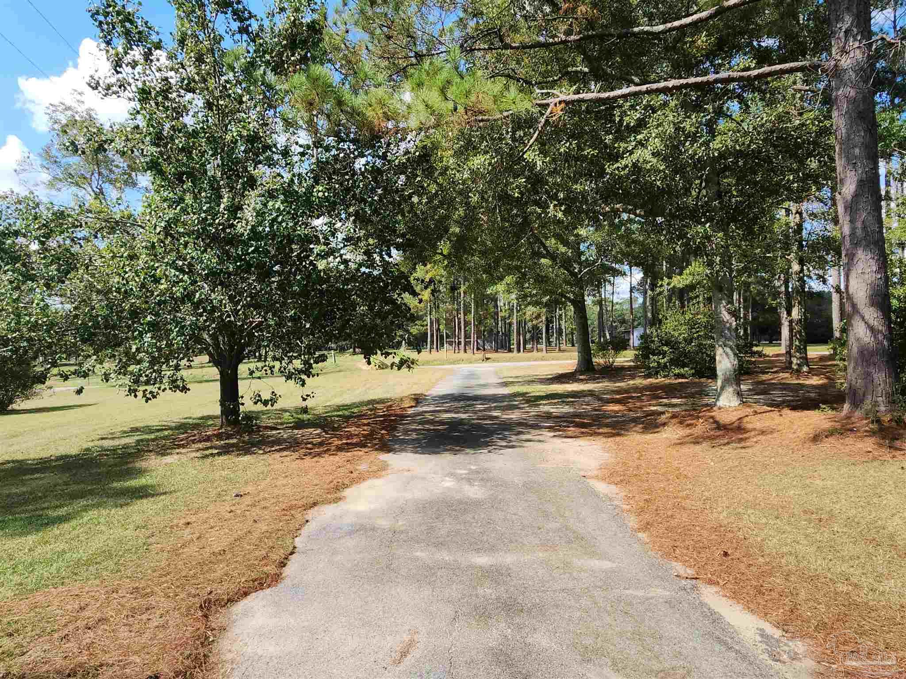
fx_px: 340
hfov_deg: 106.2
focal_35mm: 13
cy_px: 340
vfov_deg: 89.9
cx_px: 453
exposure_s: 1/1087
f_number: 2.2
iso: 50
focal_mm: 2.2
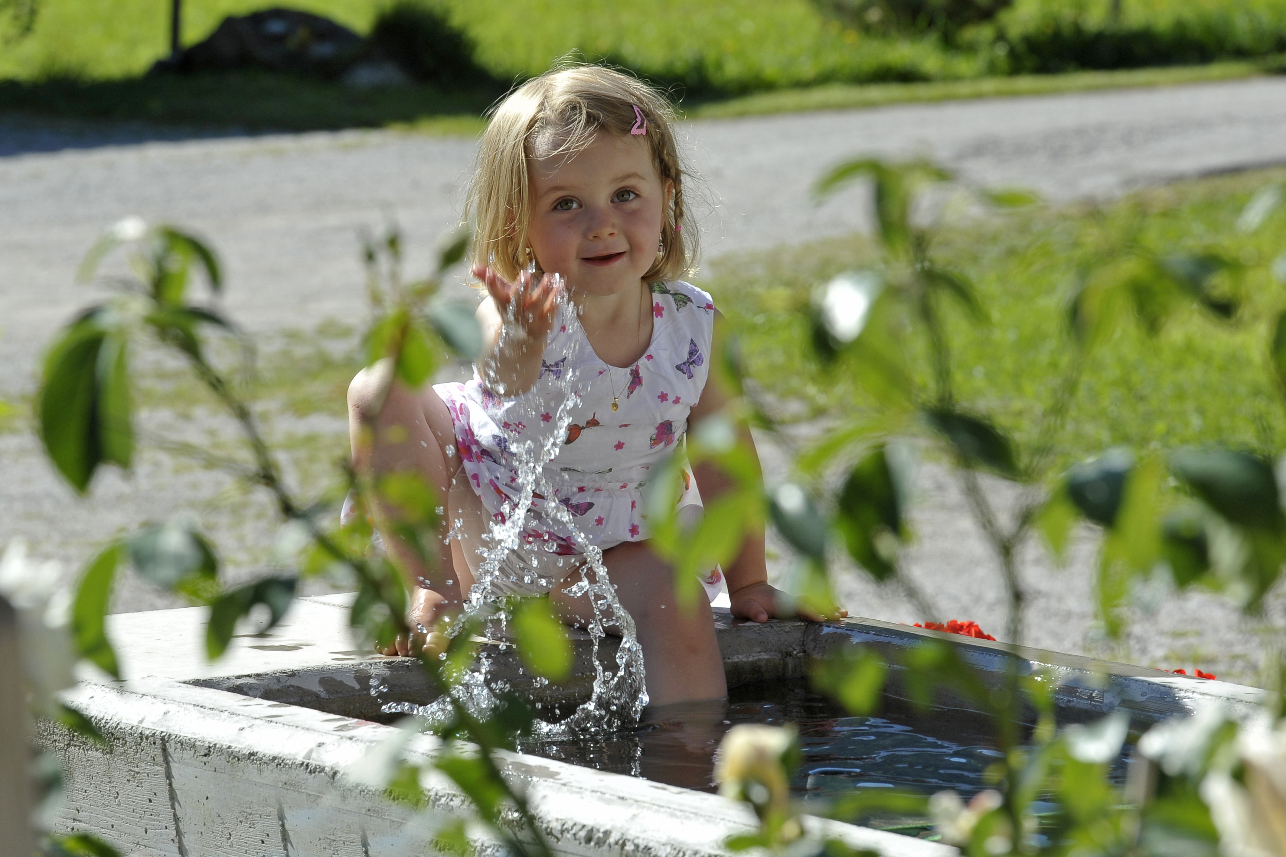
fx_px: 6251
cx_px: 643
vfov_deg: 7.8
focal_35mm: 175
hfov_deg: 11.7
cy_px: 428
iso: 400
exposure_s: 1/400
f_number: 10
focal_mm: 175
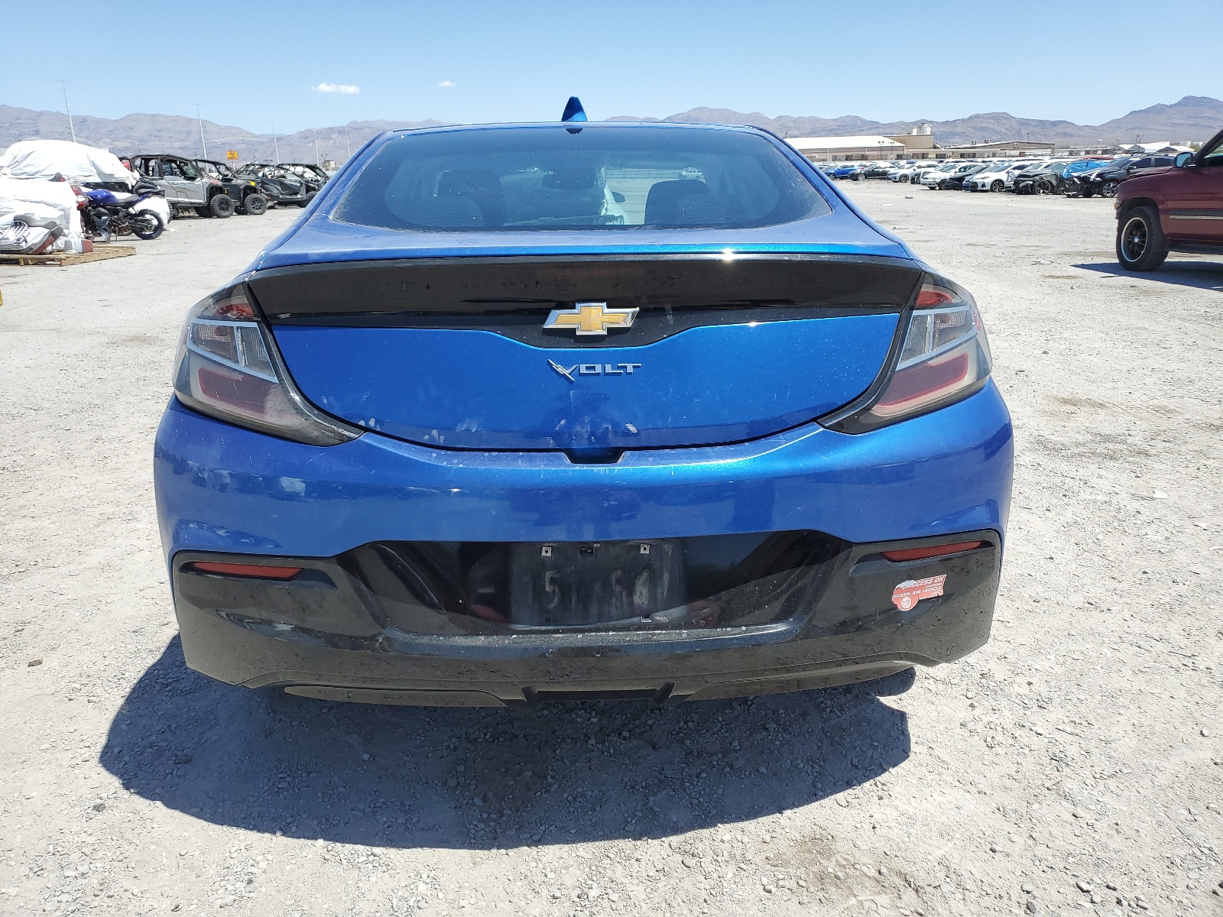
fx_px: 919
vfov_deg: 53.1
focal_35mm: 26
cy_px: 458
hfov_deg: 67.3
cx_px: 612
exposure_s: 1/2500
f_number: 1.5
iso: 50
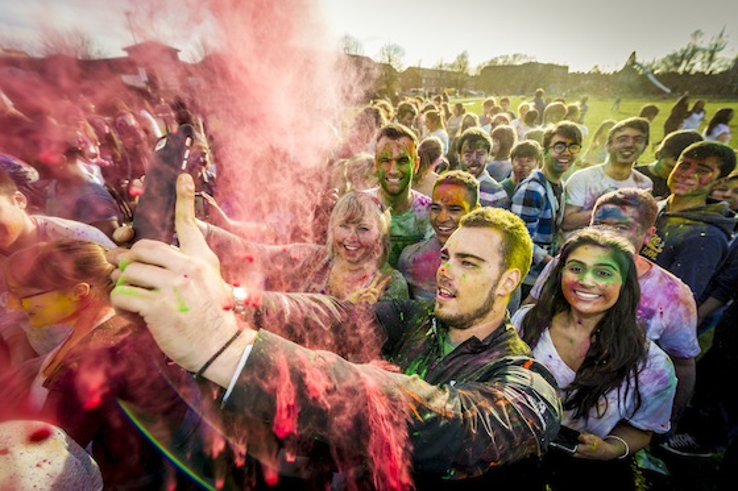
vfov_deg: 77.3
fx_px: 307
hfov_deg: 100.4
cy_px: 246
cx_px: 369
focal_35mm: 15
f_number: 5.6
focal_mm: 15
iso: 1250
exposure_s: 1/1000
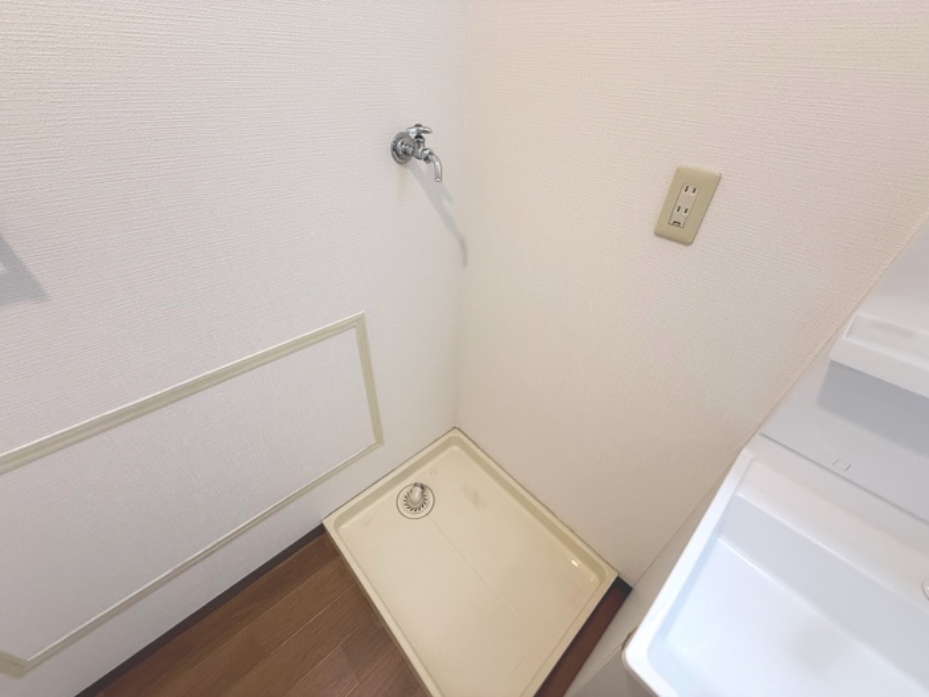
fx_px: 376
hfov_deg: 102.1
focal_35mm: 14
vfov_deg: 85.7
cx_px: 464
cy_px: 348
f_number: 2.2
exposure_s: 1/120
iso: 200
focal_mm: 2.22
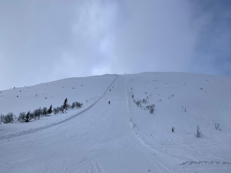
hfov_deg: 67.3
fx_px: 174
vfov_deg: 53.1
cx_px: 116
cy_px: 86
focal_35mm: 26
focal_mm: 4.25
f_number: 1.8
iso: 25
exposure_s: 1/4464
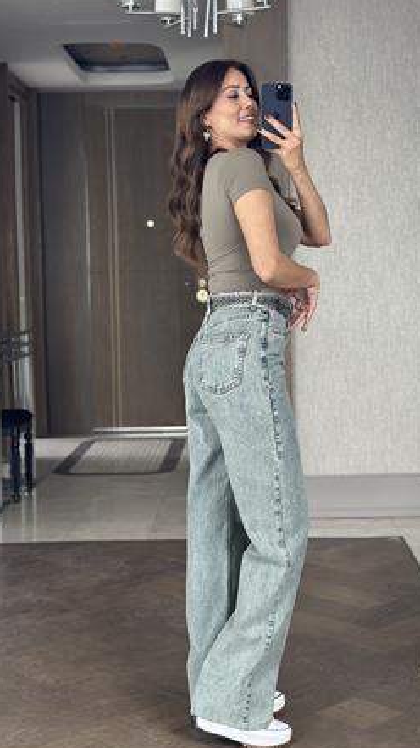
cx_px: 235
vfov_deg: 34.9
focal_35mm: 60
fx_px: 1188
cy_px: 360
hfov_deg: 20.0
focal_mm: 6.86
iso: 125
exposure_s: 1/70
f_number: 1.78
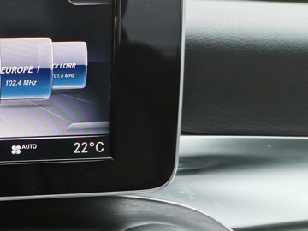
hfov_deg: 29.7
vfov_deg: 24.4
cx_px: -11
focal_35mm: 60
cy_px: 114
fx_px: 534
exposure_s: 1/99.9
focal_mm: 5.58
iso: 64
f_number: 1.8
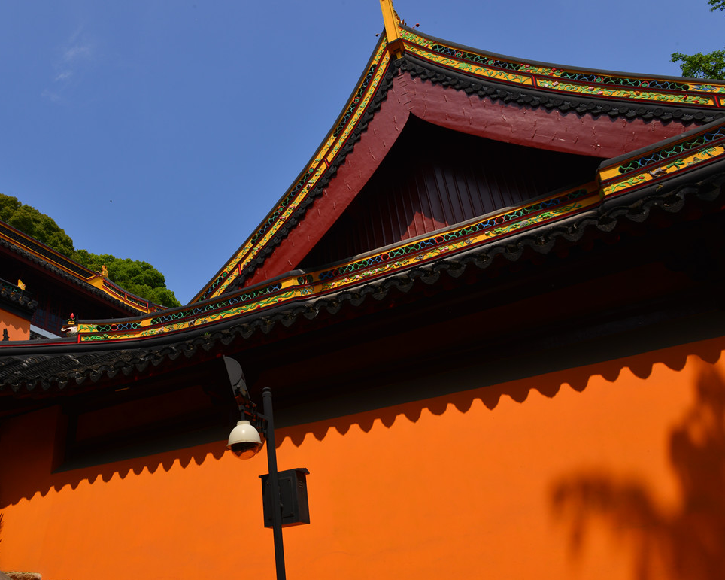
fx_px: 601
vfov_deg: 51.5
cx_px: 277
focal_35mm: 28
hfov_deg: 61.5
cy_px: 295
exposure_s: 1/160
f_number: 16
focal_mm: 24
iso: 100
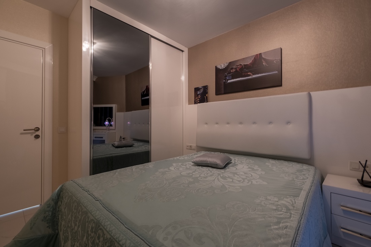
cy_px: 124
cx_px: 186
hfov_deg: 100.4
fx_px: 155
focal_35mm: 15
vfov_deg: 77.3
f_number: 6.4
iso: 400
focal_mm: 10
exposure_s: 1/40
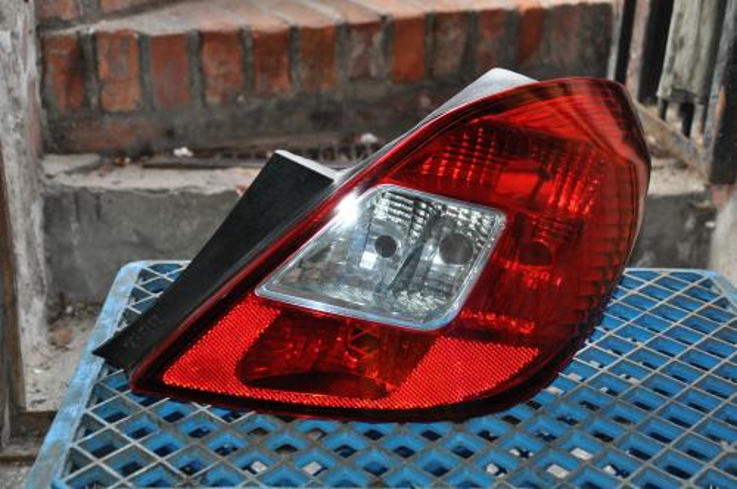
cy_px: 244
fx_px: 1073
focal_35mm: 52
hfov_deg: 37.9
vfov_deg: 25.7
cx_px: 368
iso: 800
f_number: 4.5
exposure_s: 1/60
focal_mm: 35
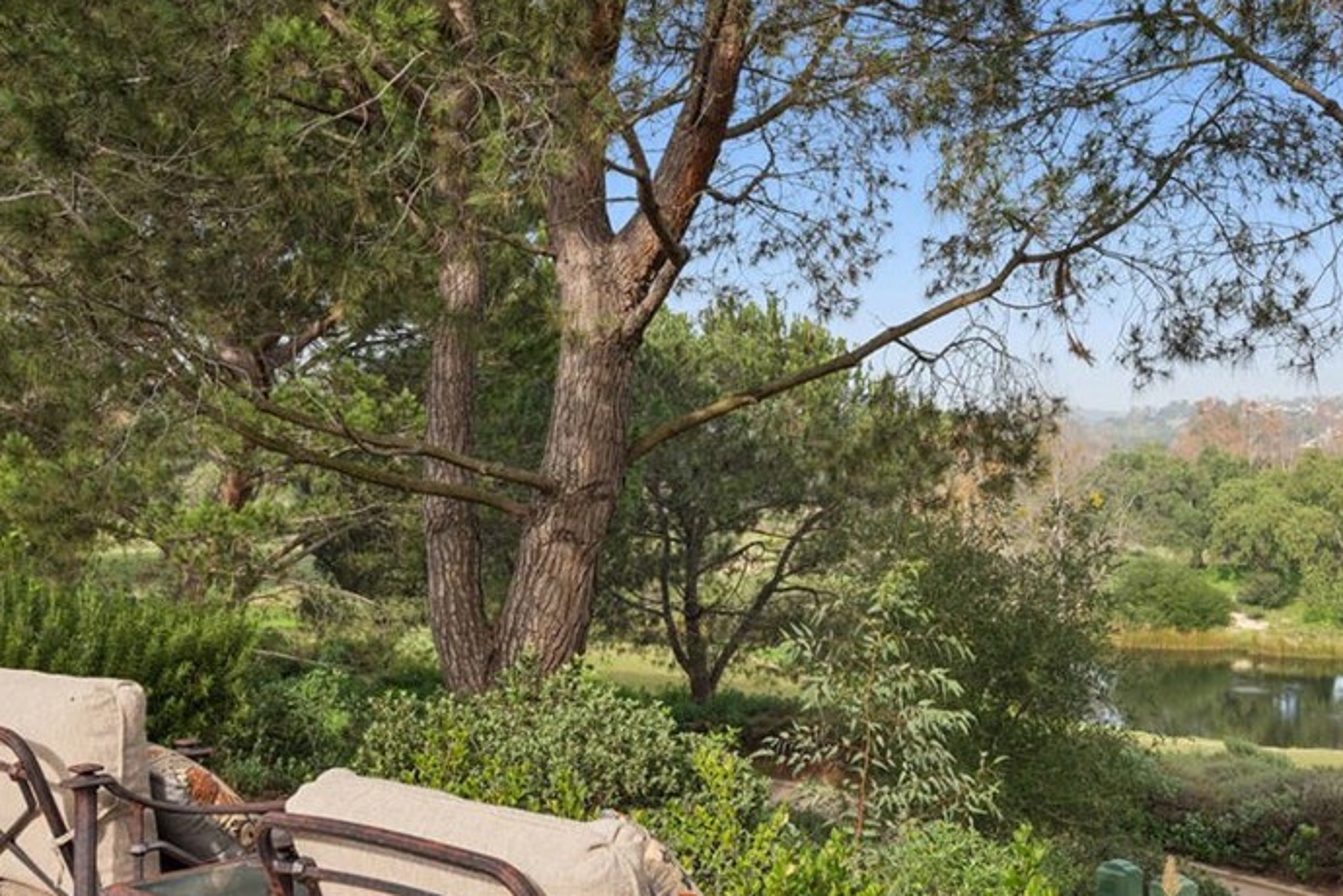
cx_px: 775
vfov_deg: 29.2
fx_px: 1716
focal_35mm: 46
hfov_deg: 42.6
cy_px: 457
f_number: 8
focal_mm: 31
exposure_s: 1/60
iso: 80
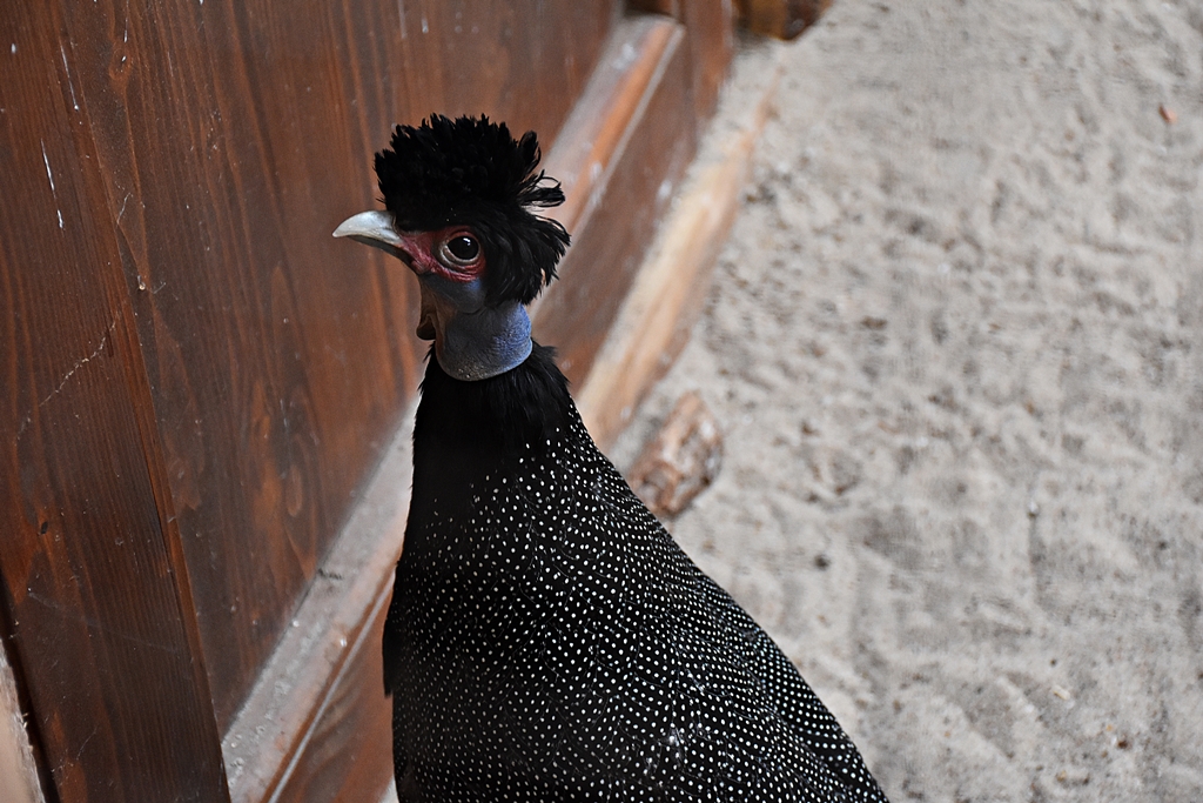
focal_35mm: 90
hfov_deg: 22.6
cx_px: 602
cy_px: 402
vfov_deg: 15.2
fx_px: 3008
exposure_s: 1/125
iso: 2000
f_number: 5
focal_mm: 60
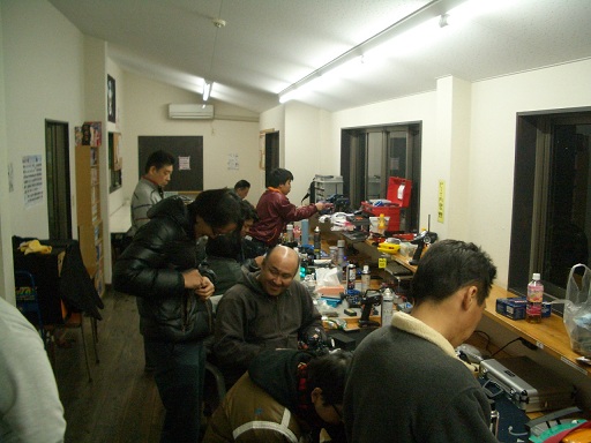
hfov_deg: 52.6
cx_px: 296
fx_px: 598
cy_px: 222
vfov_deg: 40.7
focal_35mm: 35
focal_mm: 5.8
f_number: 2.6
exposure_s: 1/60
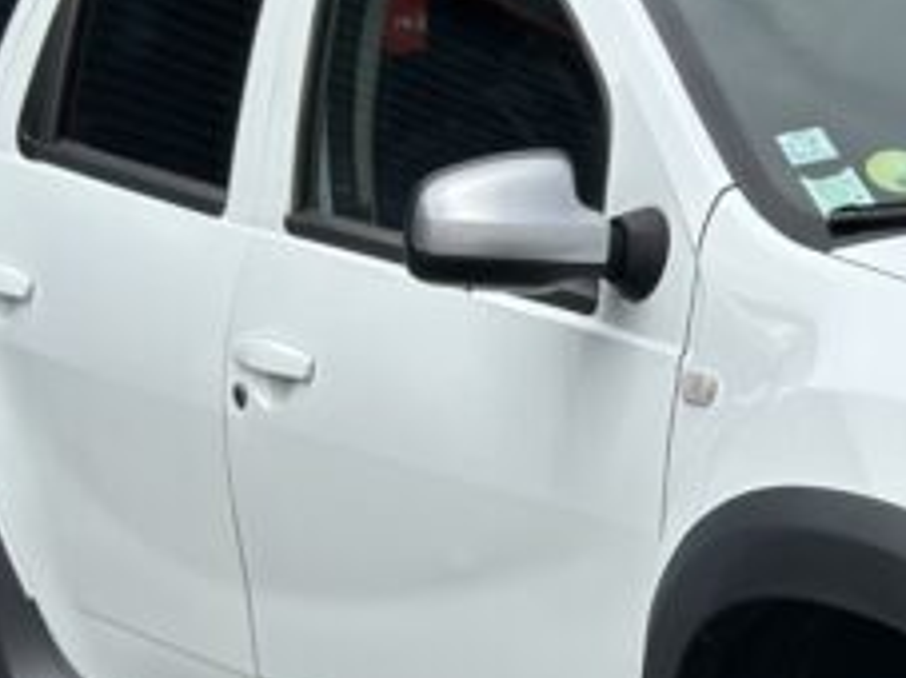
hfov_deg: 11.4
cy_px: 467
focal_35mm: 169
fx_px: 4421
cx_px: 1229
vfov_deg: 8.8
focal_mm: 6.86
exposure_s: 1/7092
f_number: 1.78
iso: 100
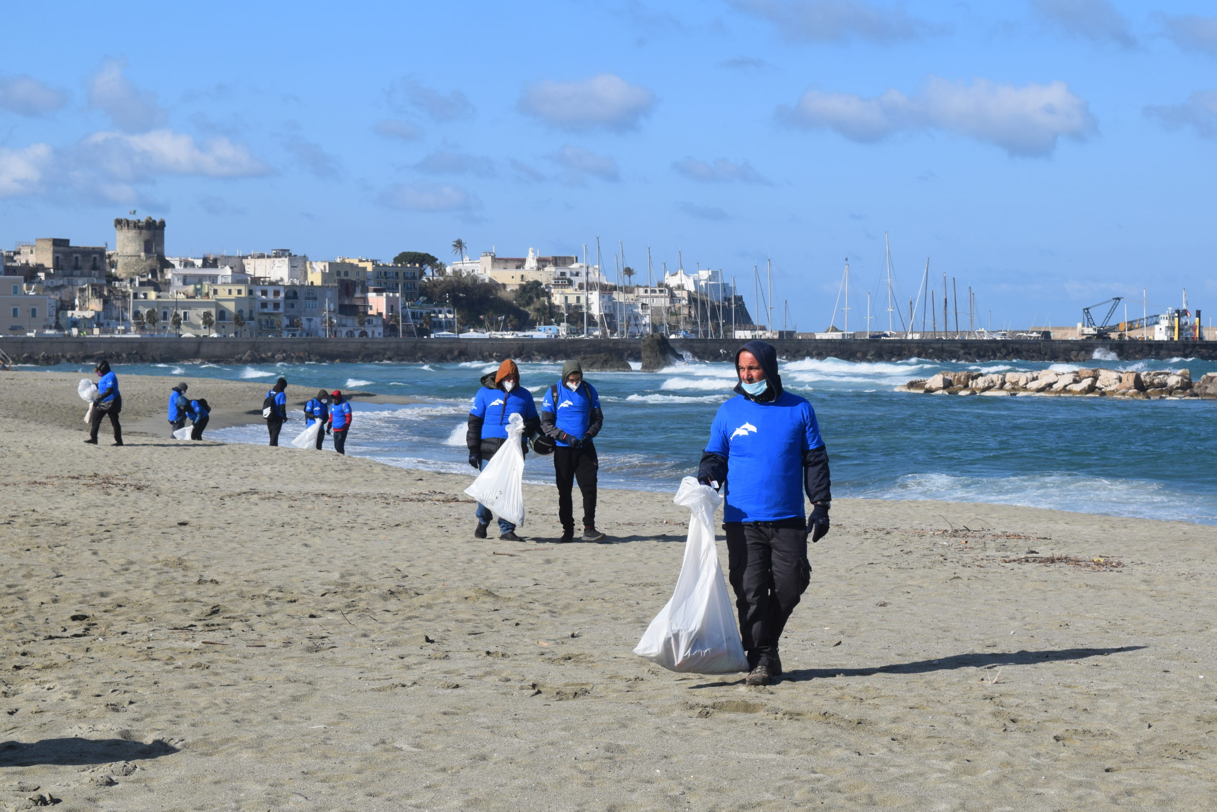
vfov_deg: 16.6
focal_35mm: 82
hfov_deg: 24.6
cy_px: 406
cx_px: 608
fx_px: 2789
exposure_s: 1/500
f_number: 11
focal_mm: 55
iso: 200
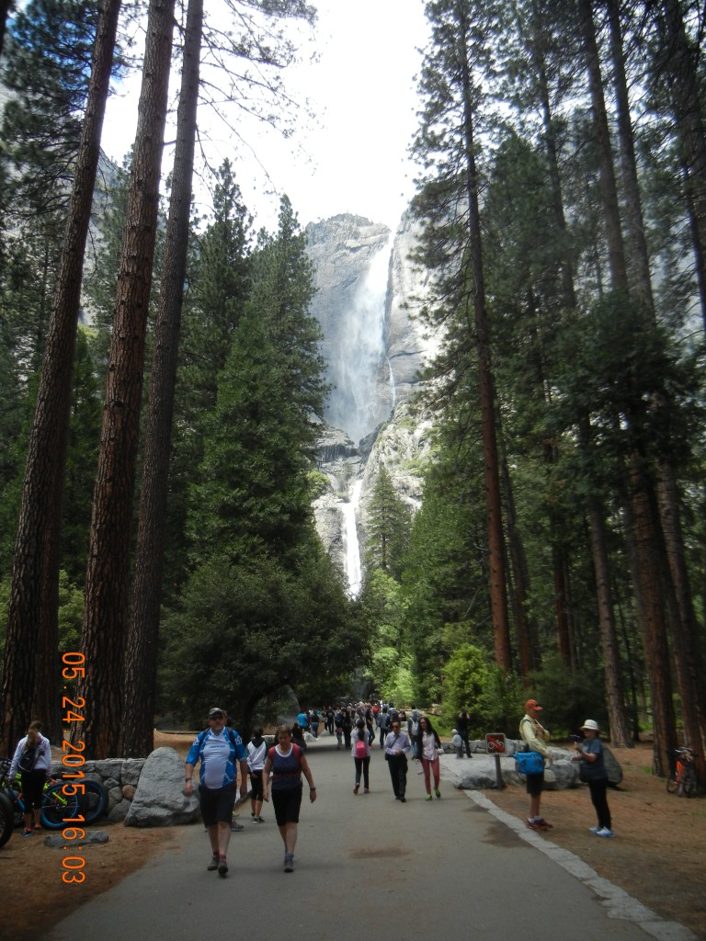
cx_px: 353
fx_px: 816
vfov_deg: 60.0
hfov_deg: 46.8
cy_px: 470
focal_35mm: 30
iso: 160
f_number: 3.5
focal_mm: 5.4
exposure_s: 1/470
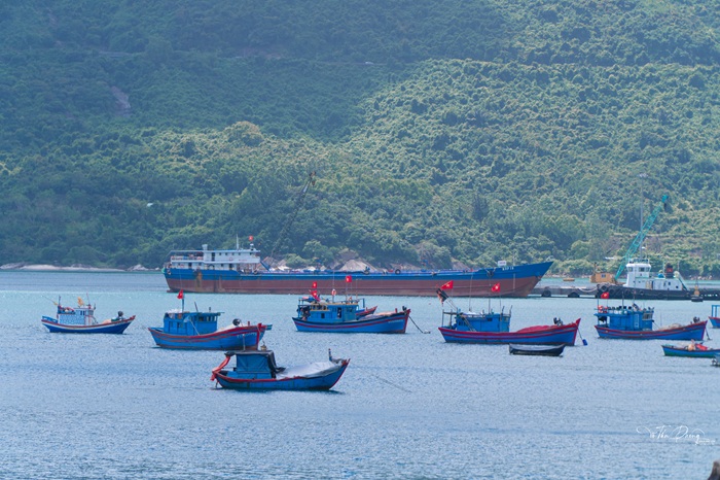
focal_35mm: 158
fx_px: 3148
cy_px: 240
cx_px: 360
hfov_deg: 13.0
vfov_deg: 8.7
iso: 100
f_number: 4
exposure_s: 1/500
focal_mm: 105
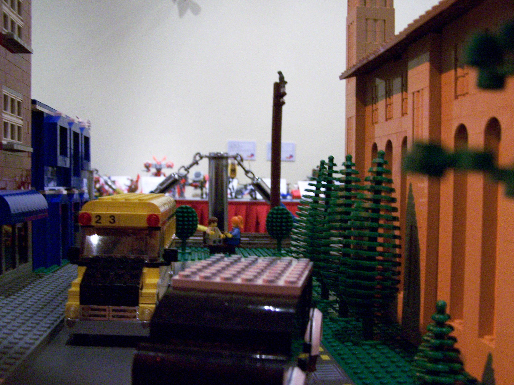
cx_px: 257
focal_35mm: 38
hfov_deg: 49.0
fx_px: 564
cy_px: 192
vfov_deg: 37.7
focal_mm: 6.3
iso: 400
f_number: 2.8
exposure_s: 1/25
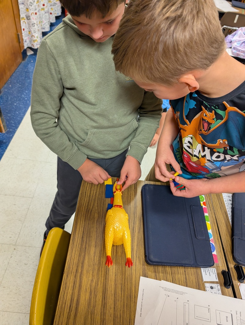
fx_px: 226
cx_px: 122
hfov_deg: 56.9
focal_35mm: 24
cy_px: 162
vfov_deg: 71.5
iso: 405
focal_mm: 6.9
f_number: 1.68
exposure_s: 1/120
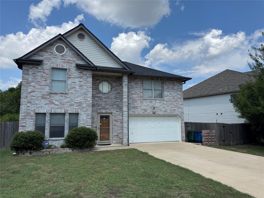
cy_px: 99
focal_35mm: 24
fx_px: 183
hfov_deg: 71.6
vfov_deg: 56.8
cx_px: 132
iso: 80
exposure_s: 1/5814
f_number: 1.78
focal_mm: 6.76
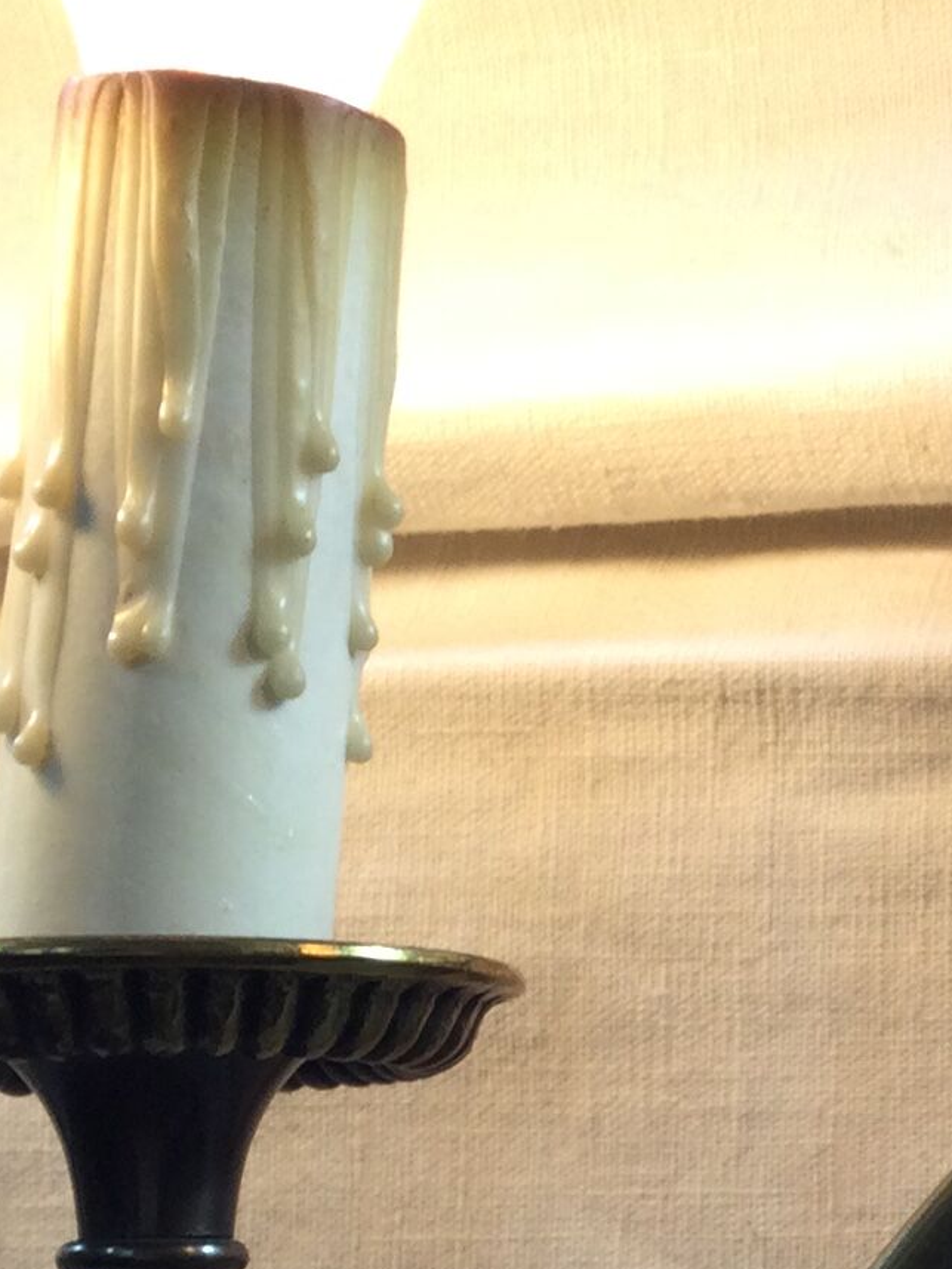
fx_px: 4326
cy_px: 995
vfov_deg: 16.6
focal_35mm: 118
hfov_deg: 11.9
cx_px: 1519
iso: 25
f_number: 2.4
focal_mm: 3.3
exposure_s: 1/50
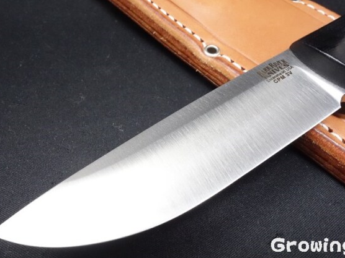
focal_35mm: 31
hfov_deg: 58.3
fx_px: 309
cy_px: 131
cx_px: 171
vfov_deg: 45.4
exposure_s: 1/30
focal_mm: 10.4
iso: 2000
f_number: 10
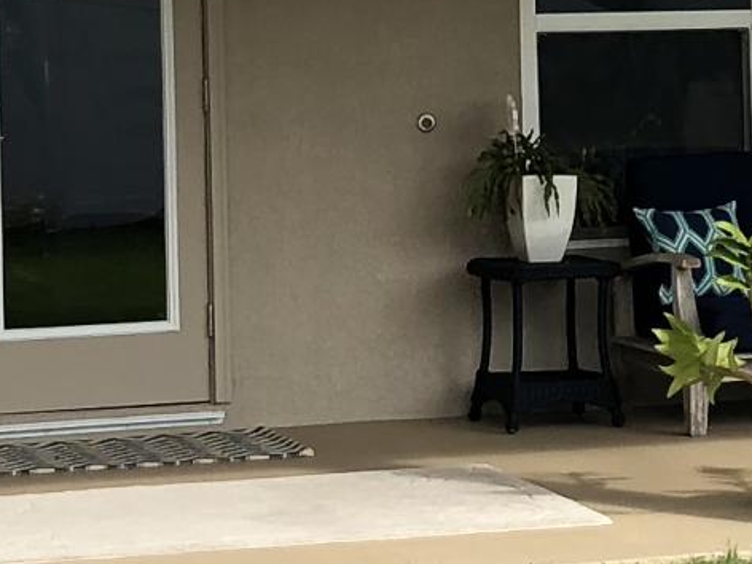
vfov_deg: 8.3
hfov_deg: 11.0
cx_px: 693
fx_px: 3867
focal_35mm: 178
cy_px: 38
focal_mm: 4
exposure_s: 1/1091
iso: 20
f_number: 1.8
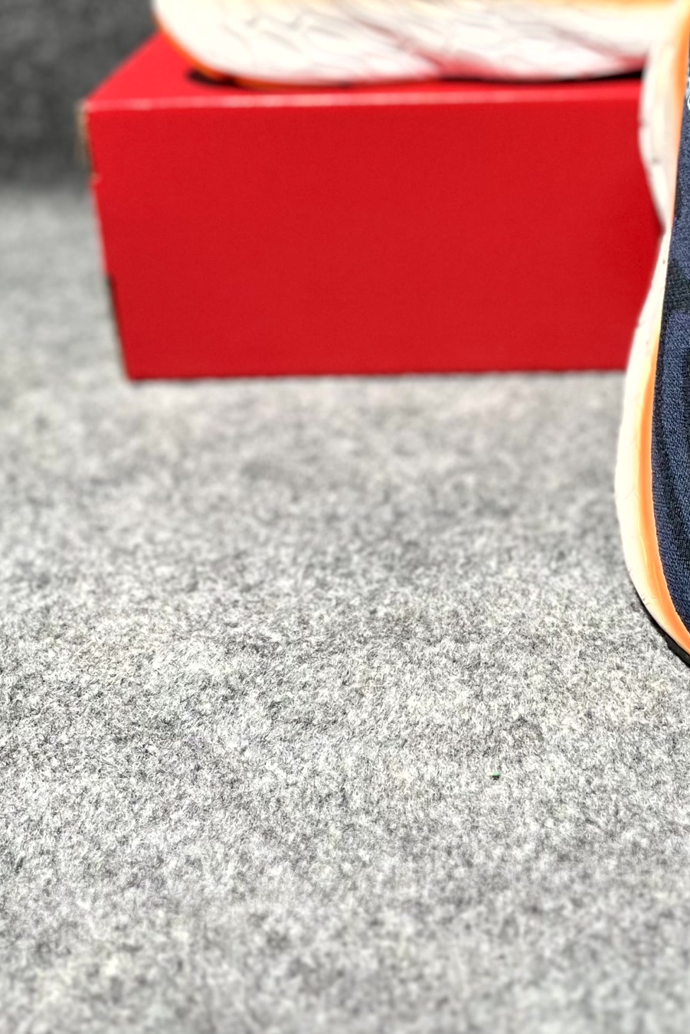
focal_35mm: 48
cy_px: 256
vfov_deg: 40.0
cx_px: 537
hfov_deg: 27.6
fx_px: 1380
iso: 64
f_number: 1.6
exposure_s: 1/100
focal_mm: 5.1
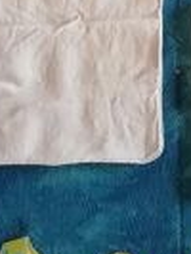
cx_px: 185
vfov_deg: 15.0
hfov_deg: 11.8
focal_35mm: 125
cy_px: -86
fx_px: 918
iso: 250
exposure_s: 1/33.3
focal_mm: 3.21
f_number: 2.2
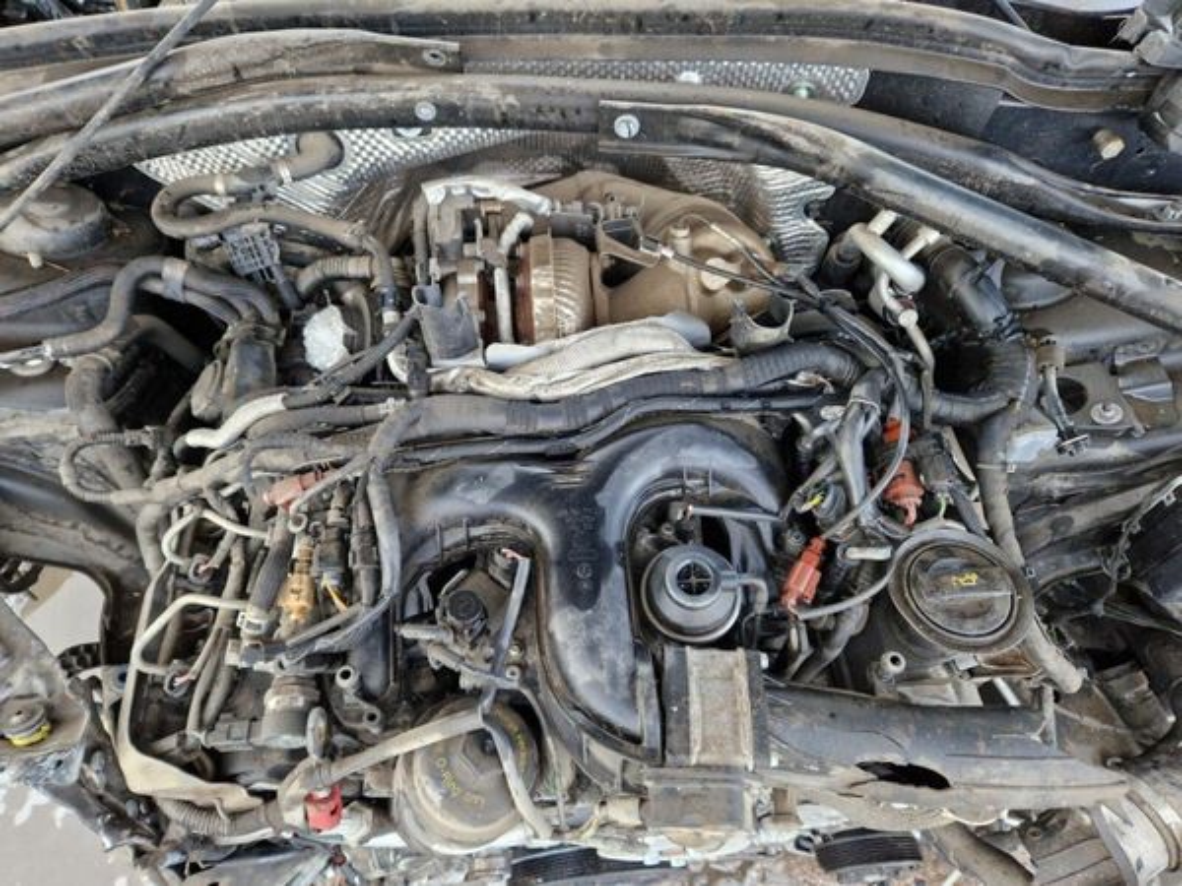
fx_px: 785
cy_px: 443
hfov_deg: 73.9
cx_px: 591
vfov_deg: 58.9
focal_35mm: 23
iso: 200
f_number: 1.8
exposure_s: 1/100
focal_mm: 5.4
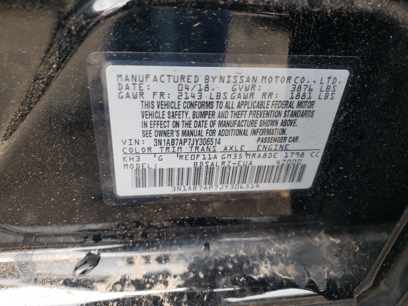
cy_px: 153
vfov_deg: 53.1
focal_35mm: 26
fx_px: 306
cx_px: 204
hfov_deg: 67.3
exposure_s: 1/60.2
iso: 51
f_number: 1.5
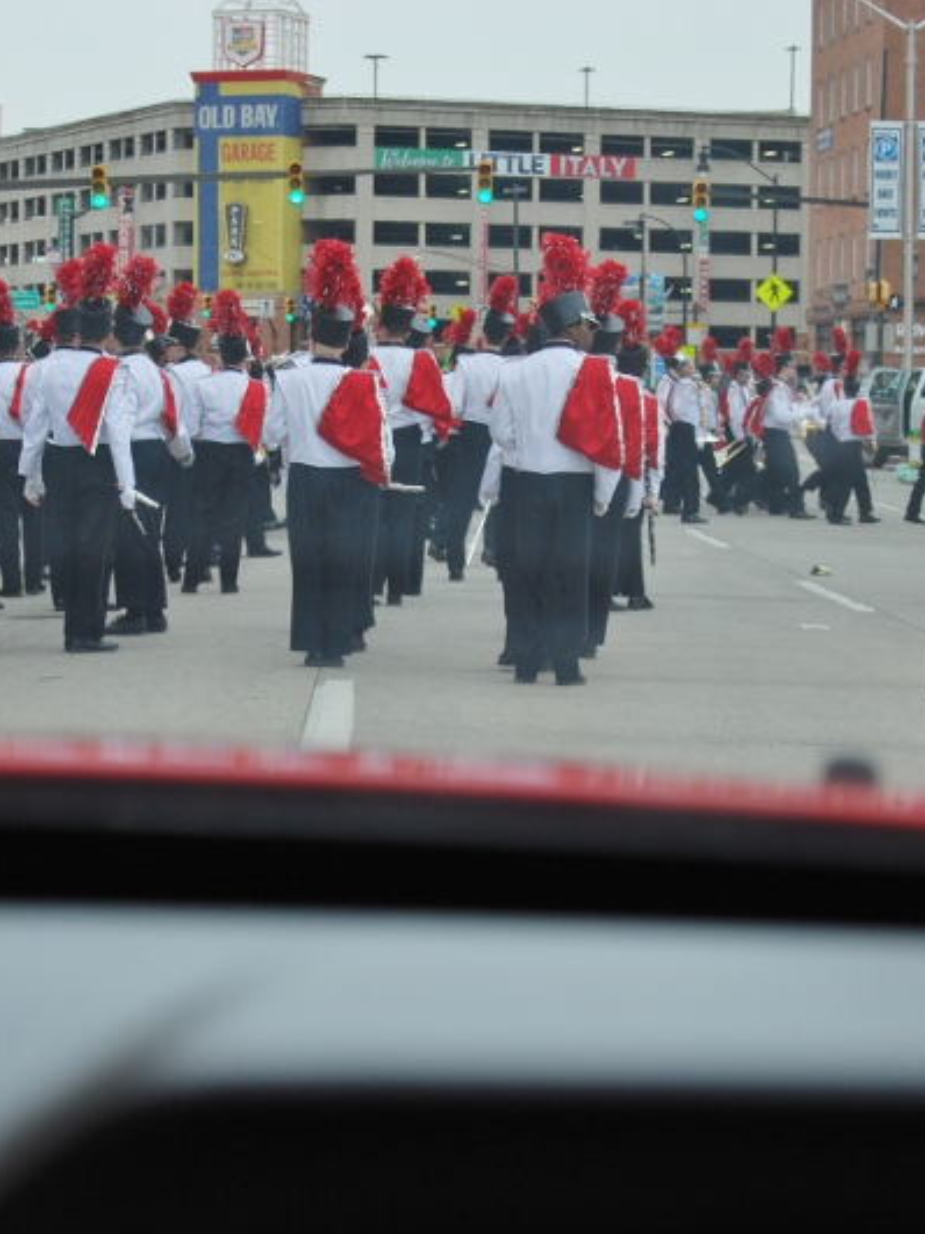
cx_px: 360
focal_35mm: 120
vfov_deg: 16.5
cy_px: 620
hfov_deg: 12.4
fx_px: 4267
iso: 200
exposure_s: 1/100
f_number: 5.6
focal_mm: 55
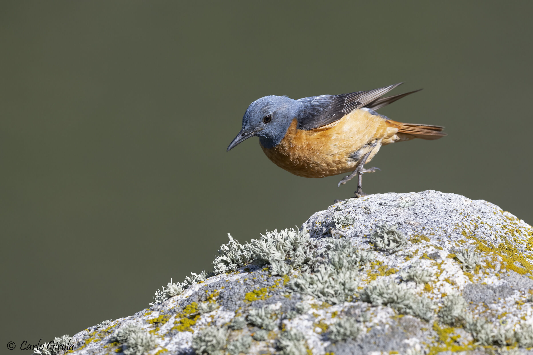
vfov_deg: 2.3
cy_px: 178
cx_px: 266
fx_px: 8883
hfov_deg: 3.4
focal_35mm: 600
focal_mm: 600
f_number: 7.1
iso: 800
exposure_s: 1/2000
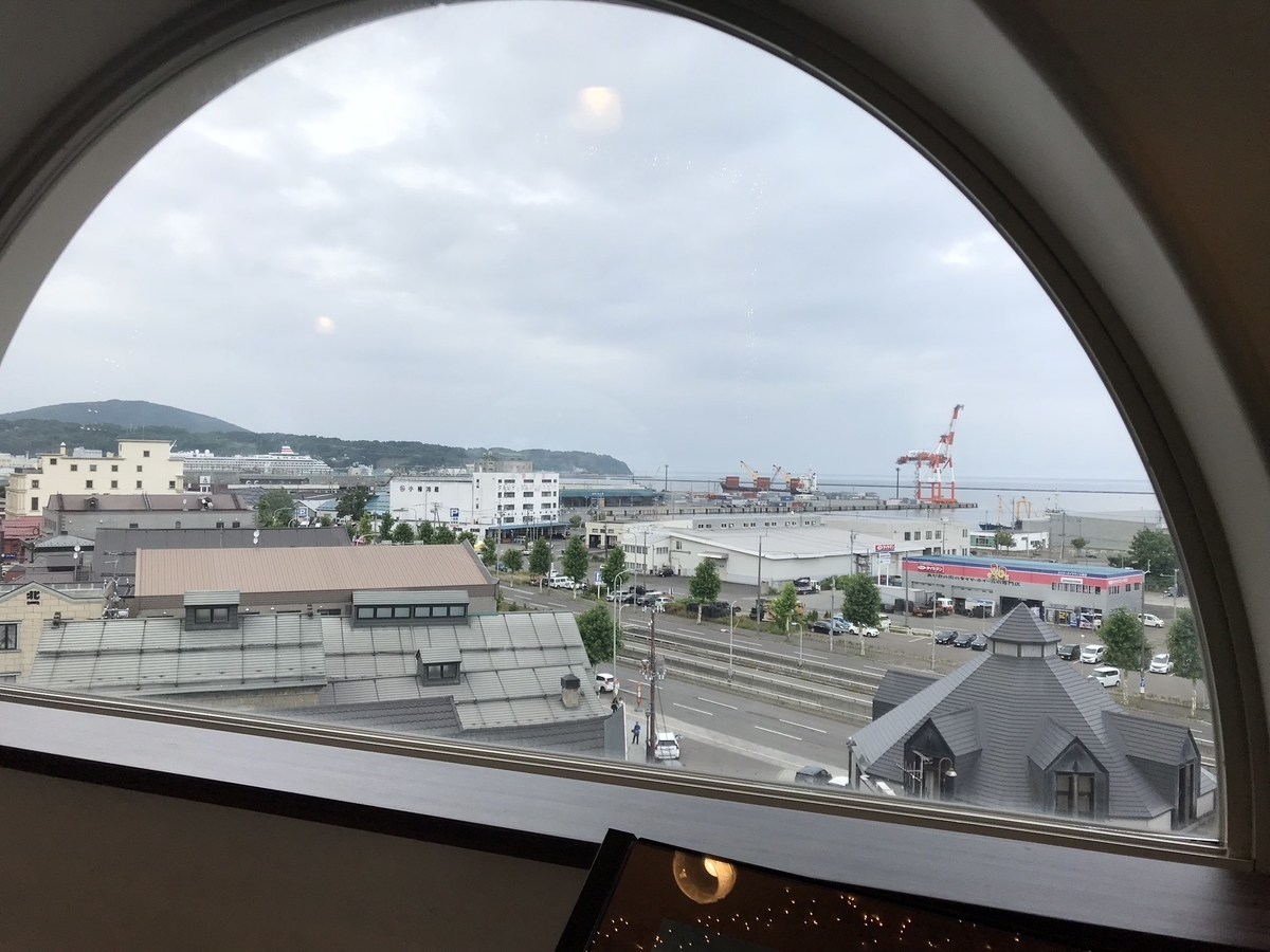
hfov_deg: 63.4
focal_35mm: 28
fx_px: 1027
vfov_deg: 49.7
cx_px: 635
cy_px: 476
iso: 20
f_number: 1.8
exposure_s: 1/847
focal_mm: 3.99
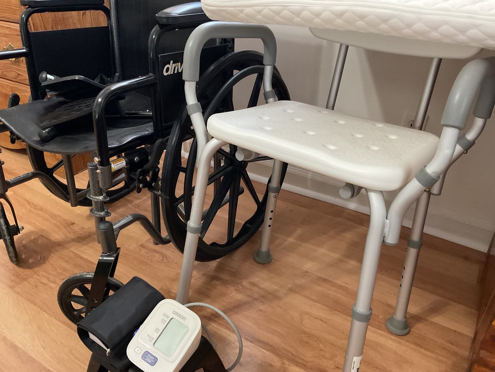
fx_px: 415
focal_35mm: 29
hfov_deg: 61.7
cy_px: 186
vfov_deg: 48.2
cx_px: 248
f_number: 1.8
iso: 250
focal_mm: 3
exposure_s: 1/40
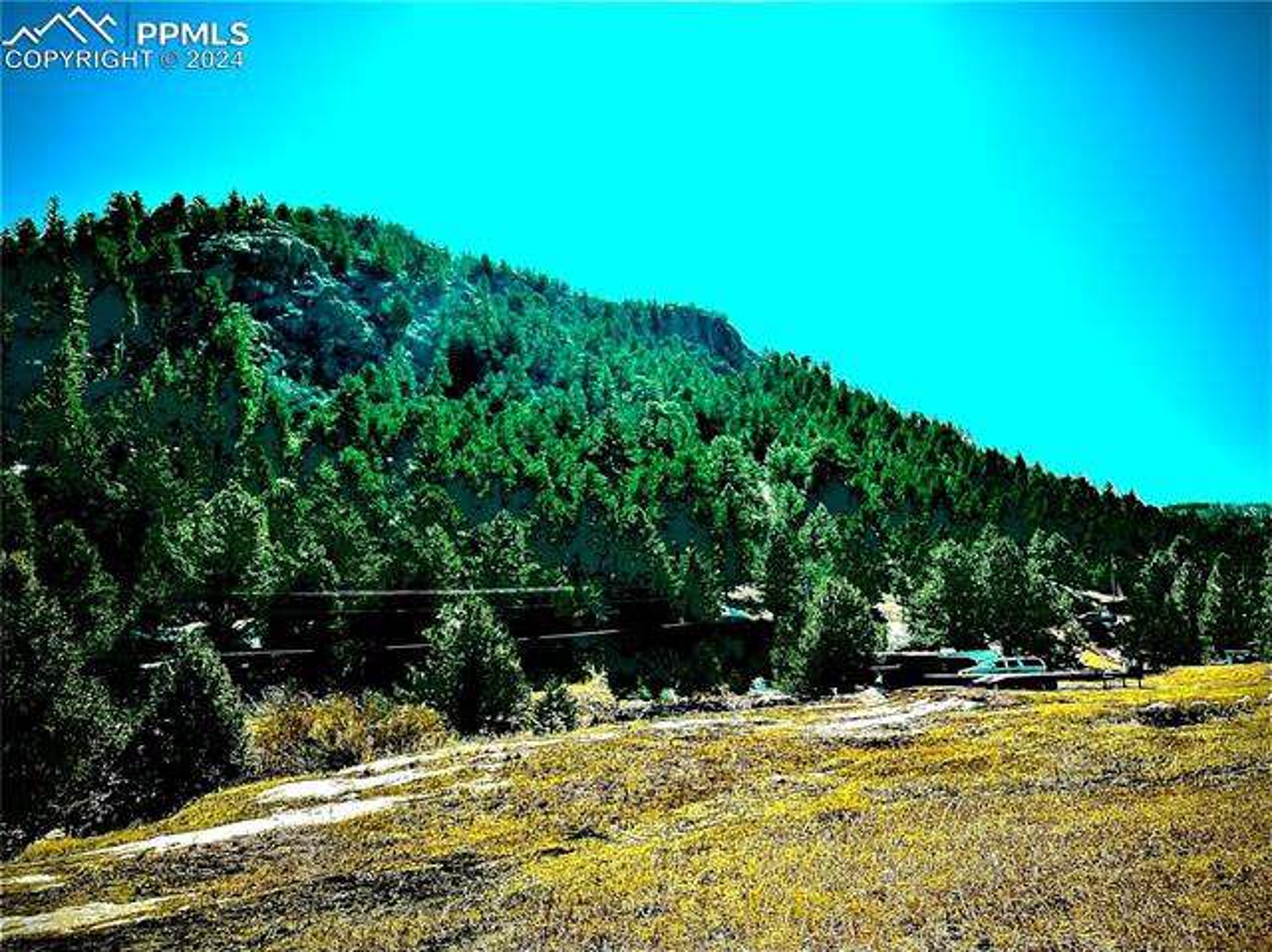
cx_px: 636
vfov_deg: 53.0
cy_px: 476
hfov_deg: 67.3
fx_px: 955
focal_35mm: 26
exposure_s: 1/3968
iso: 50
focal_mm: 5.7
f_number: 1.5
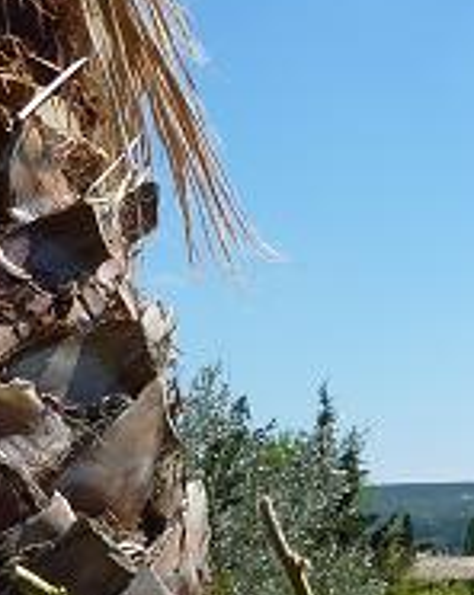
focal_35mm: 96
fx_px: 1689
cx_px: 58
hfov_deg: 15.8
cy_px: 816
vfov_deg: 18.4
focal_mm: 4.1
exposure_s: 1/500
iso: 80
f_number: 5
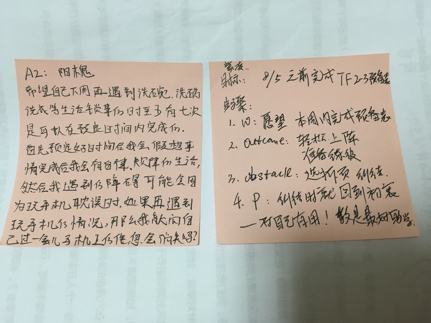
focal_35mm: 29
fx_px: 361
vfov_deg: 48.2
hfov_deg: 61.7
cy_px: 162
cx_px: 216
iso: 100
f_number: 2.2
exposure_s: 1/33
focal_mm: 4.15
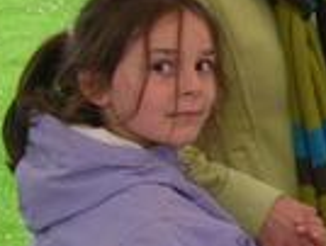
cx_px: 742
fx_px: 1576
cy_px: 285
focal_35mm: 167
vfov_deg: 8.8
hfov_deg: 10.4
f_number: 2.8
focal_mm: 5.8
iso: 50
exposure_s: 1/40.6
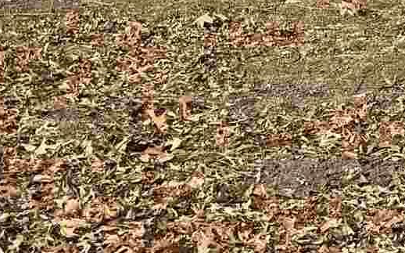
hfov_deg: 13.5
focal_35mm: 151
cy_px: -179
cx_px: 479
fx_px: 1666
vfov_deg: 8.4
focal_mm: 6.76
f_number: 1.78
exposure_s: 1/3425
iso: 80
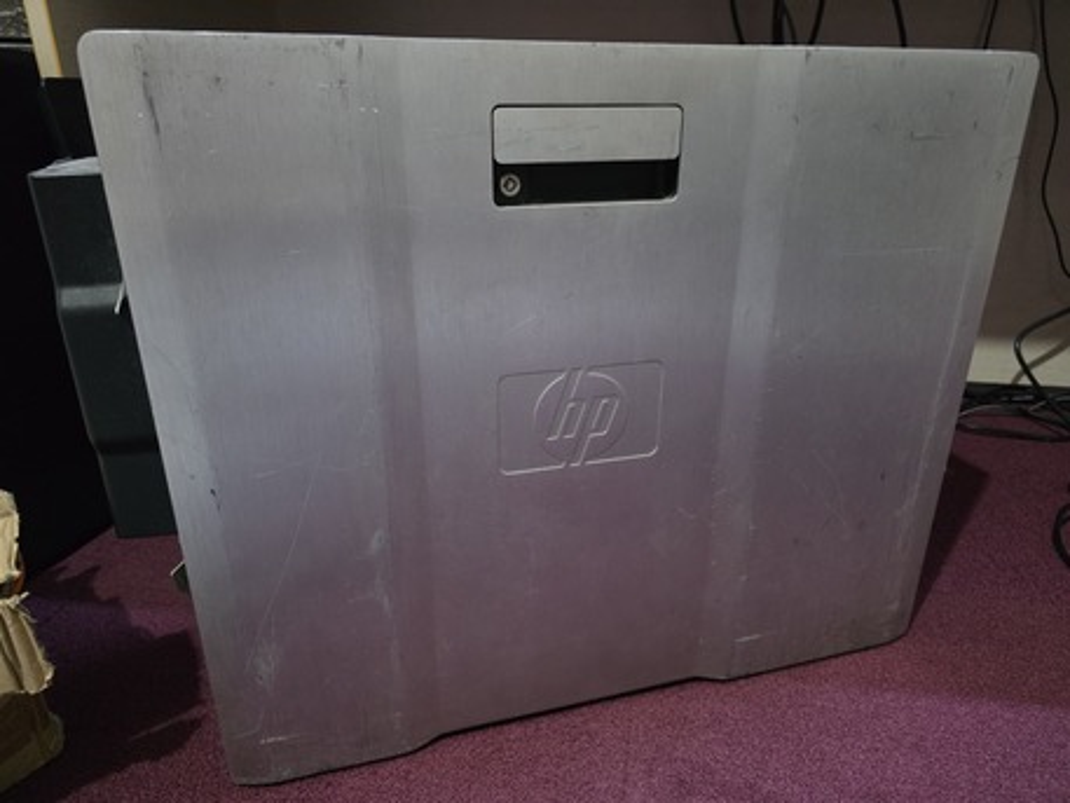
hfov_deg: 73.9
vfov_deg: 58.9
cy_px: 402
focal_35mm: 23
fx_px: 711
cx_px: 535
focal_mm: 6.3
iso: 1600
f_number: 1.7
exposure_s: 1/40
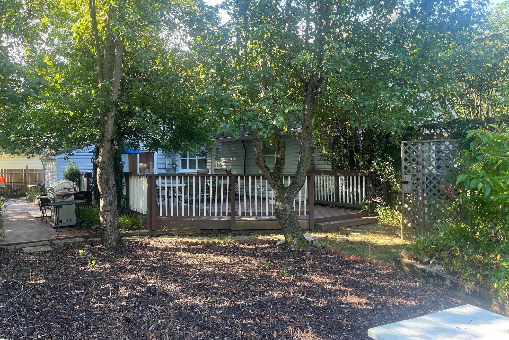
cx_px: 254
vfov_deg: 46.4
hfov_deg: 65.5
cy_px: 176
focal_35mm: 28
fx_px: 396
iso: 64
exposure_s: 1/138
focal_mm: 5.1
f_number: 1.6
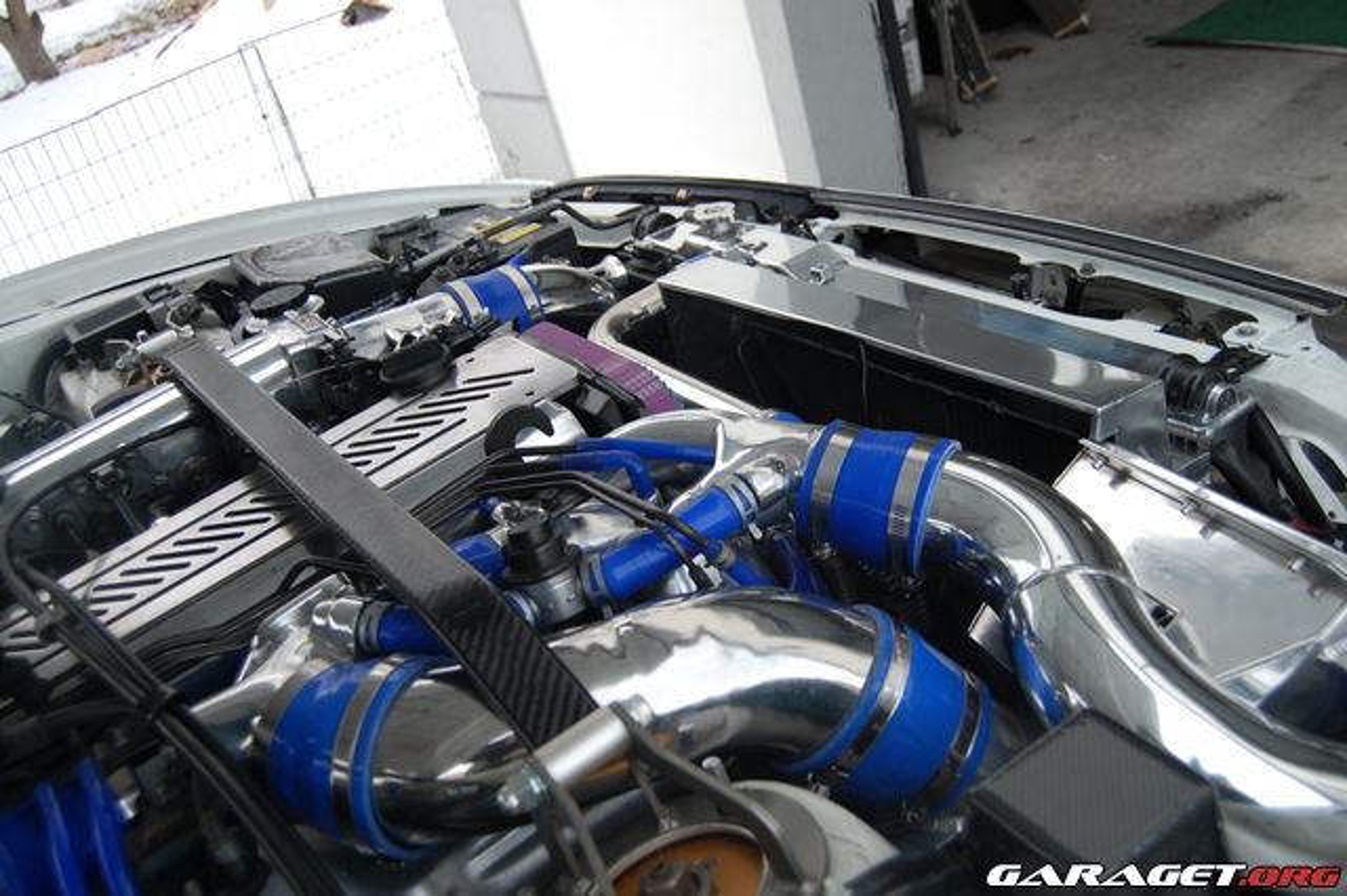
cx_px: 674
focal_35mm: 34
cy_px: 448
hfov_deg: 55.1
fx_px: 1290
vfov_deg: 38.3
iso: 400
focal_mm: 23
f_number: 4.5
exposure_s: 1/80
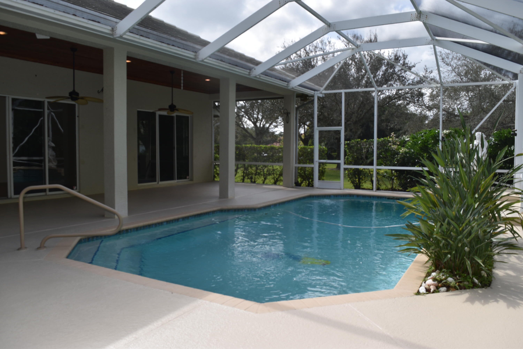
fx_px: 392
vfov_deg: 47.9
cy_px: 174
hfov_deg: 67.4
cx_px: 262
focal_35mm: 27
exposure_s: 1/200
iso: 100
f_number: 7.1
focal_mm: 18
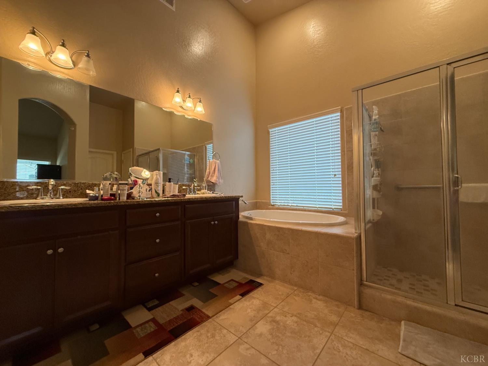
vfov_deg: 85.7
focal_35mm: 14
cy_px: 183
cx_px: 244
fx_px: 197
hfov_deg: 102.1
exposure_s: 1/120
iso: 250
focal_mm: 2.22
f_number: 2.2
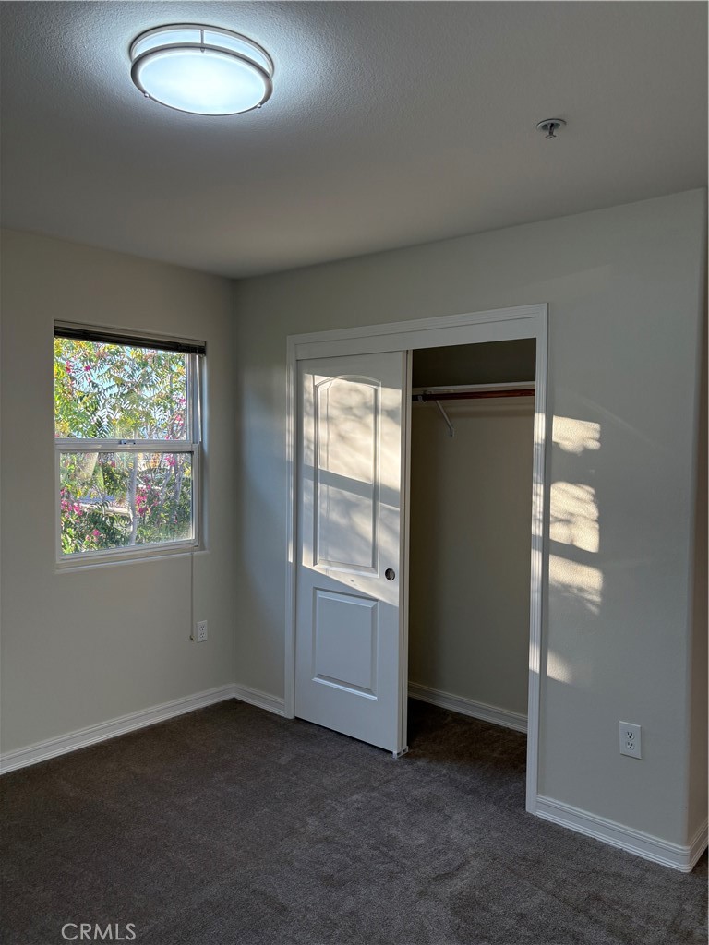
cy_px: 472
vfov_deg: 67.3
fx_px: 710
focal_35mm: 26
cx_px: 354
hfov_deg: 53.1
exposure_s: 1/234
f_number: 1.6
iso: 100
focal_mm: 5.96
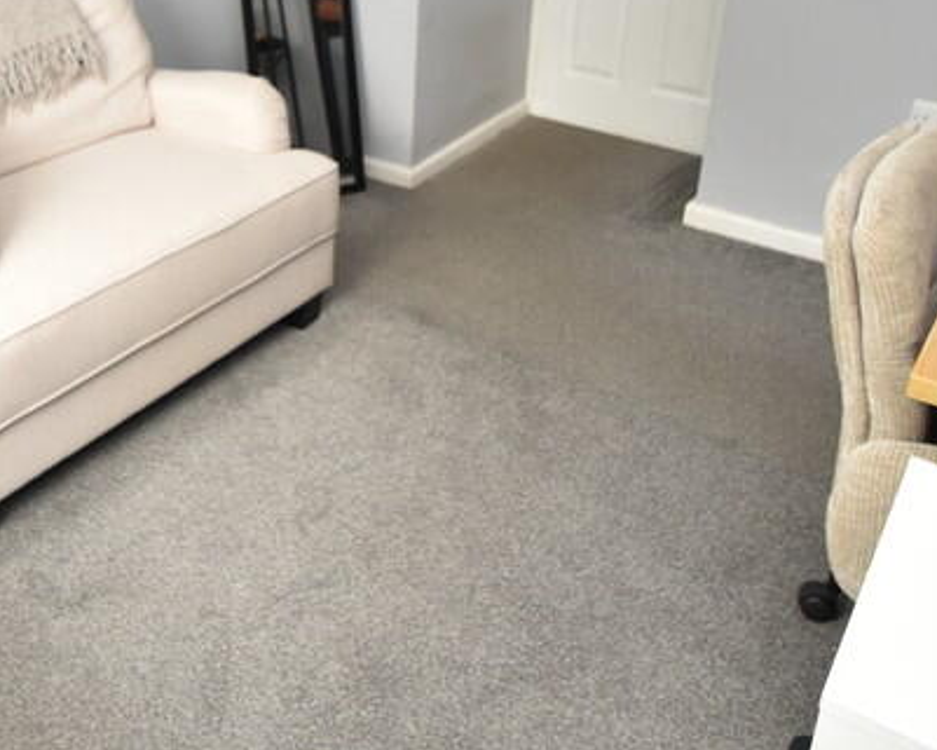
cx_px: 295
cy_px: 130
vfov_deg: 39.2
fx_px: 998
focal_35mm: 36
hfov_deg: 49.2
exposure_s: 1/125
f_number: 5
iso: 800
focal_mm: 10
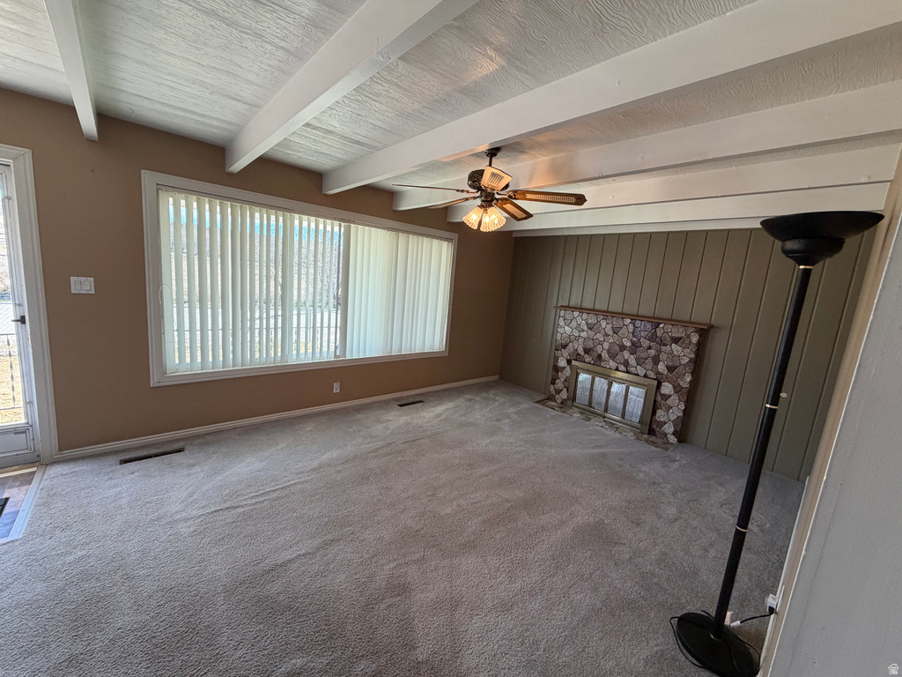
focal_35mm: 14
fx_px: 365
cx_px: 451
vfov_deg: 85.7
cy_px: 338
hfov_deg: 102.1
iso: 160
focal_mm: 2.22
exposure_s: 1/120
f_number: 2.2
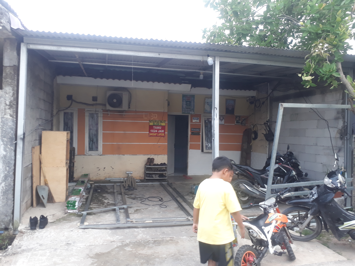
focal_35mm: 27
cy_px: 133
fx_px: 277
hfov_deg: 65.3
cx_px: 178
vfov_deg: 51.4
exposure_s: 1/33
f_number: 1.9
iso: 40
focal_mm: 3.6
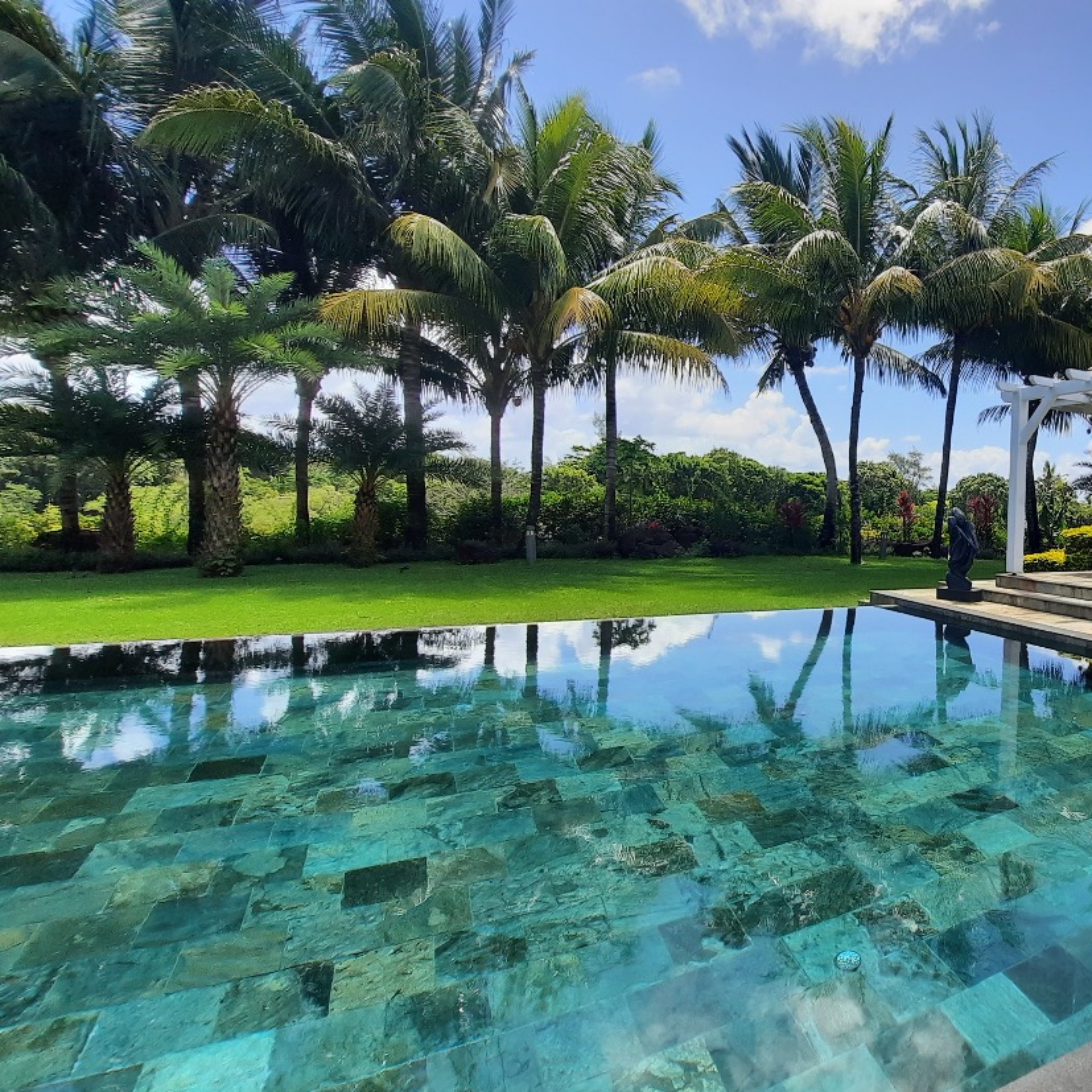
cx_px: 919
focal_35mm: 20
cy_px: 523
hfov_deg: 65.8
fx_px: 714
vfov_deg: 74.8
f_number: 2.2
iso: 40
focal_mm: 1.74
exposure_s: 1/1488
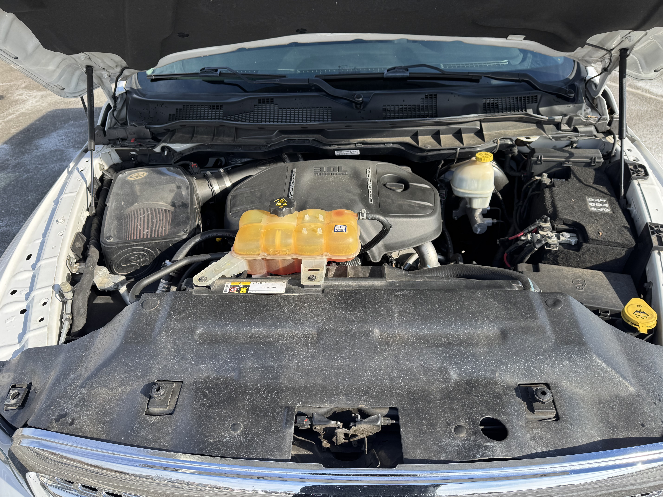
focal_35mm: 24
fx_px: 460
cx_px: 332
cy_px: 248
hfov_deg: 71.6
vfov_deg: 56.8
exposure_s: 1/1151
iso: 80
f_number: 1.78
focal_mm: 6.76
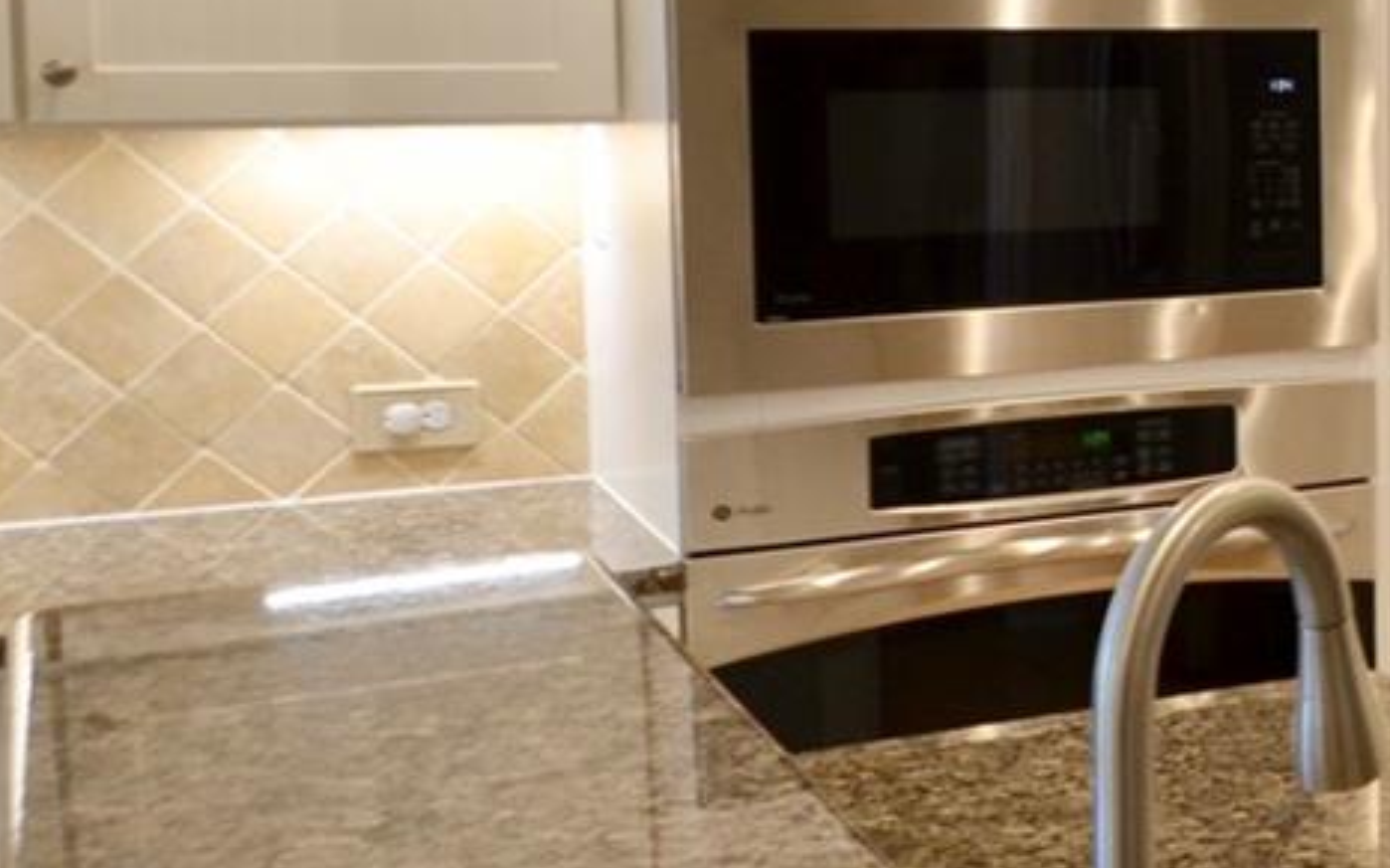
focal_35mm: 67
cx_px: 2449
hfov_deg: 21.3
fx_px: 2537
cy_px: 78
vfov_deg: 19.1
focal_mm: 10
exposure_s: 1/50
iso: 200
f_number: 3.5
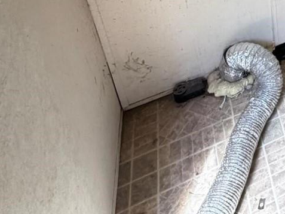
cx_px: 380
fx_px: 387
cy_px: -126
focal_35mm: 47
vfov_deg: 23.2
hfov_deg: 30.7
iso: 125
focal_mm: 2.22
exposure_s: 1/121
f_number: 2.2
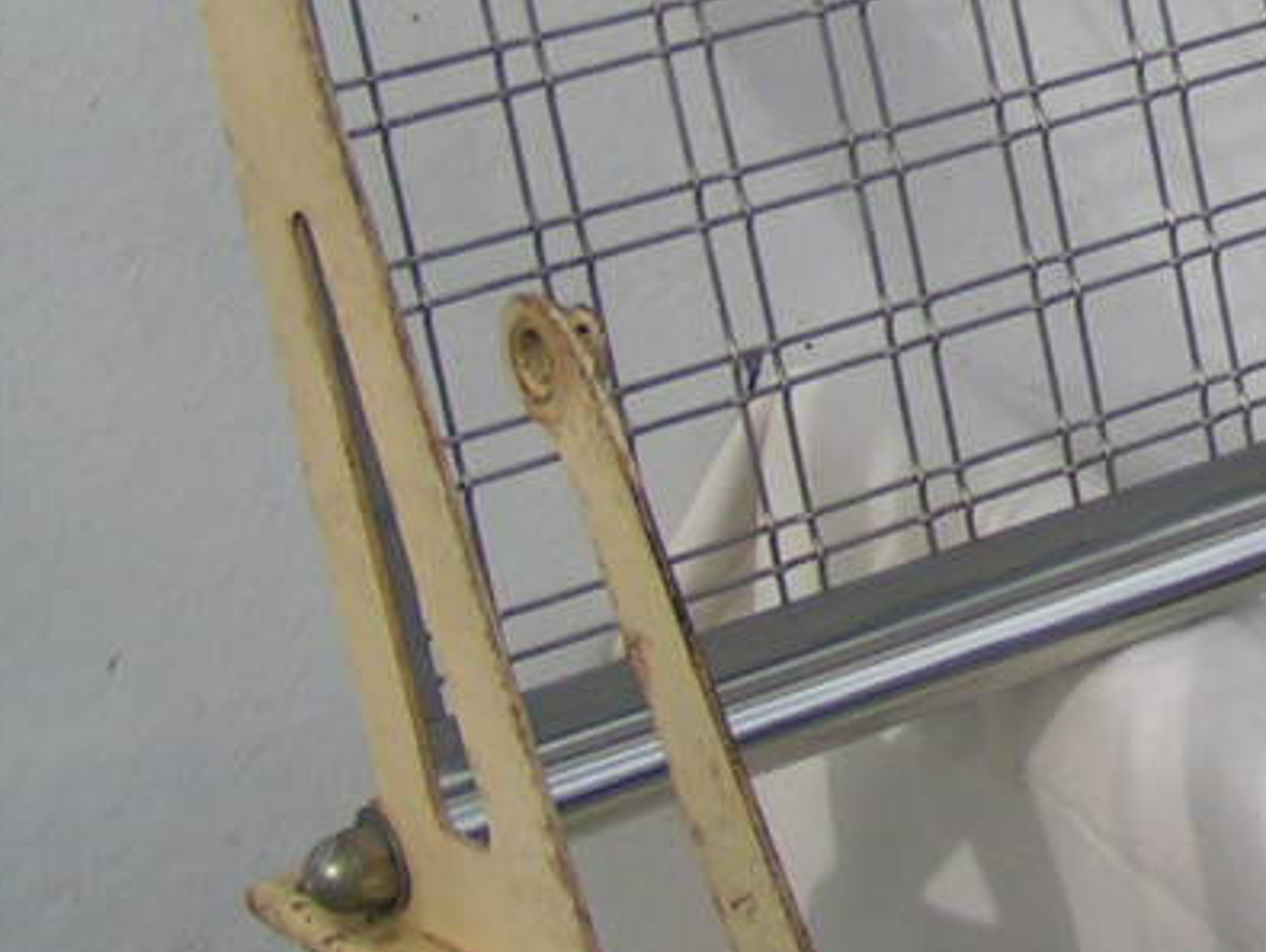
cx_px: 1593
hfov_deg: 15.3
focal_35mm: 123
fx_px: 4503
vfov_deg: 11.9
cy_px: -128
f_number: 3.2
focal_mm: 5.8
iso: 50
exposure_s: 1/1000
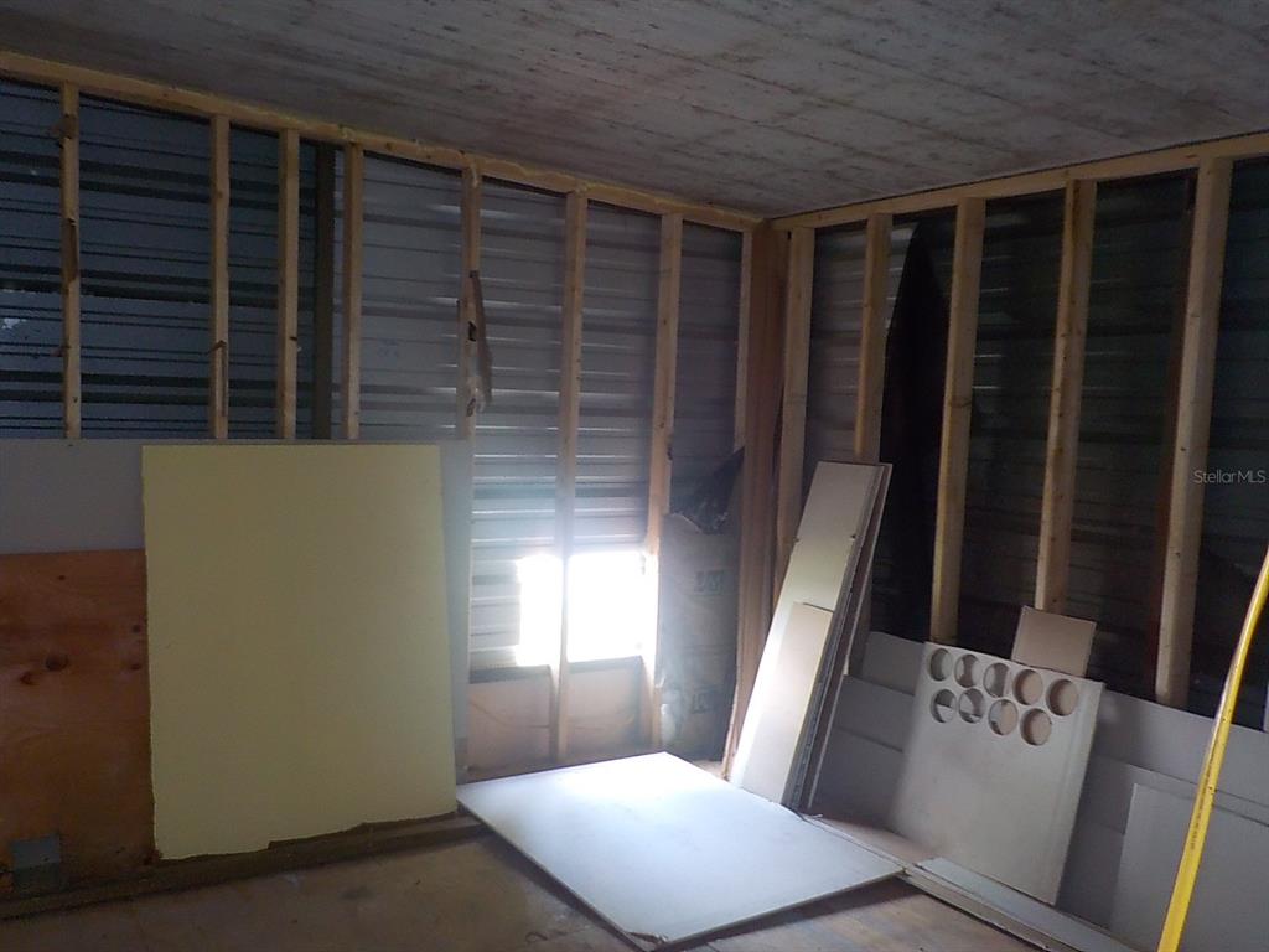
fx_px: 1100
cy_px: 476
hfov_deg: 60.0
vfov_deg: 46.8
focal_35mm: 30
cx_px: 634
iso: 250
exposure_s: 1/30
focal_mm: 4.1
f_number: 3.3
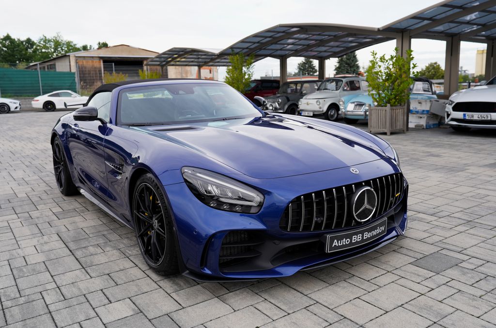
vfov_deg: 42.1
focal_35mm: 31
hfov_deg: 60.4
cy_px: 164
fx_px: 426
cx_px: 248
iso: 100
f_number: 4.5
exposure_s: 1/100
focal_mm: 31
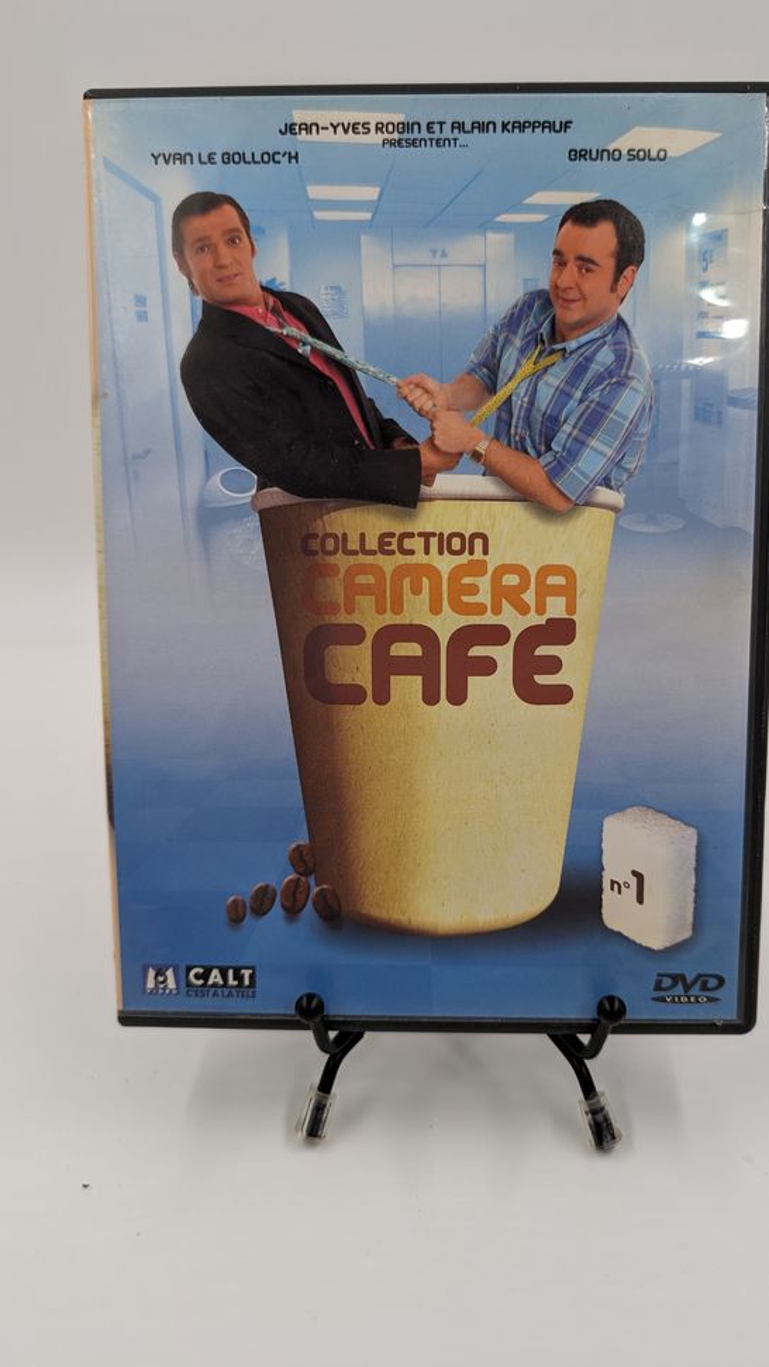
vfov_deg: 69.9
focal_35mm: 27
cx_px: 453
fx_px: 978
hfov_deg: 42.8
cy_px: 682
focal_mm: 6.9
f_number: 1.68
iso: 97
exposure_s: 1/86.1
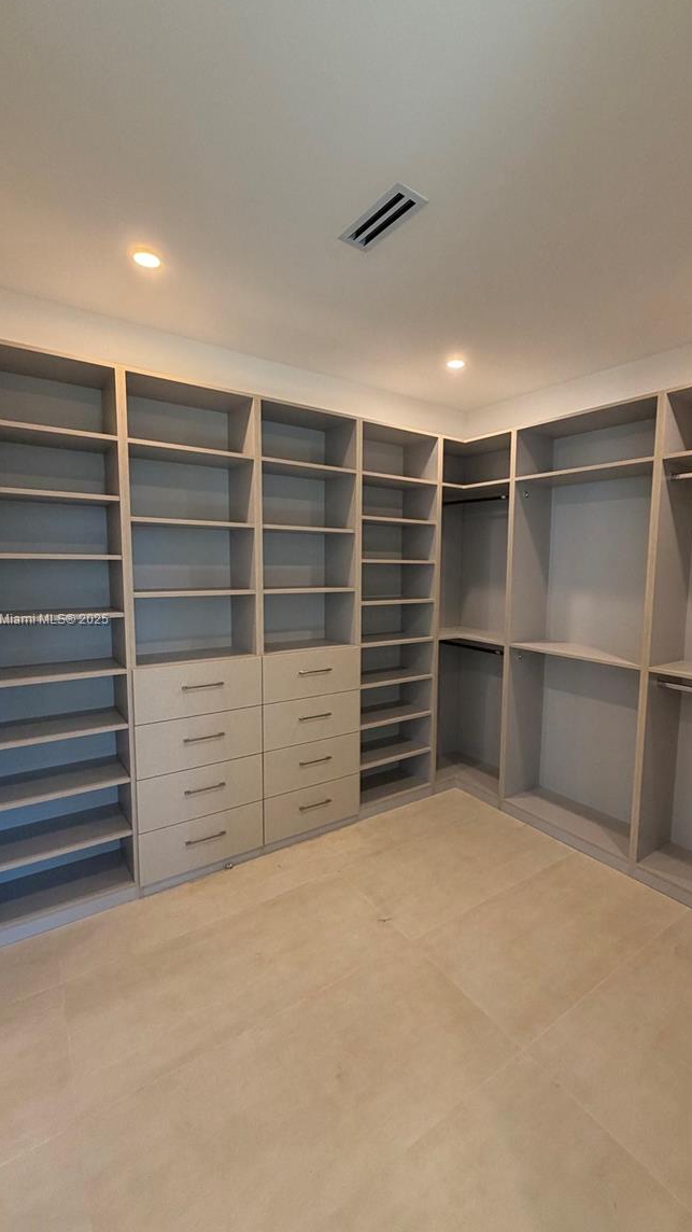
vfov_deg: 99.4
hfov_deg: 66.7
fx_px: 522
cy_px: 620
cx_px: 396
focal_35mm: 16
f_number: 2.2
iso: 200
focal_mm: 2.22
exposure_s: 1/60
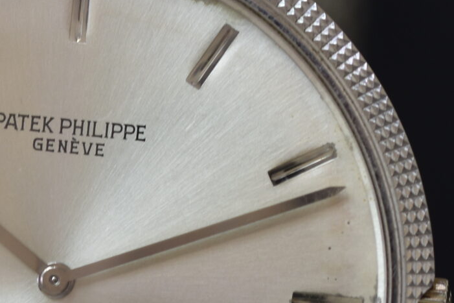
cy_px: 270
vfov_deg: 2.8
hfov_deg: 4.2
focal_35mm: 493
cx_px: -10
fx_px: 6215
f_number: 5
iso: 100
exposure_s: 1/40
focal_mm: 90
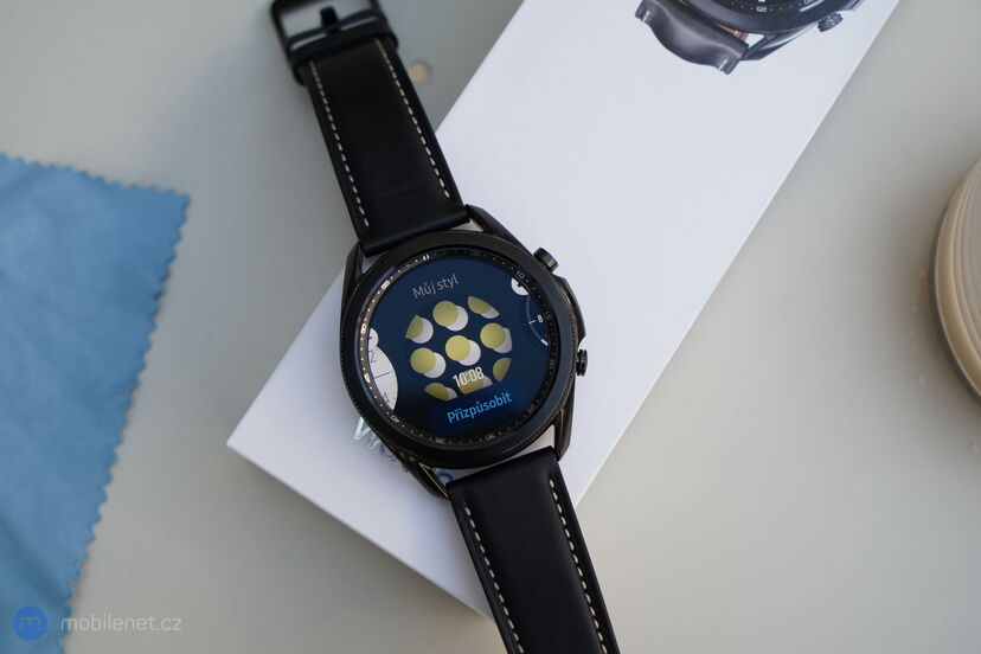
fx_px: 1553
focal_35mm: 57
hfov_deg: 35.1
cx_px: 490
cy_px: 327
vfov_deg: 23.8
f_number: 6.3
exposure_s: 1/160
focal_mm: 57
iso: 200
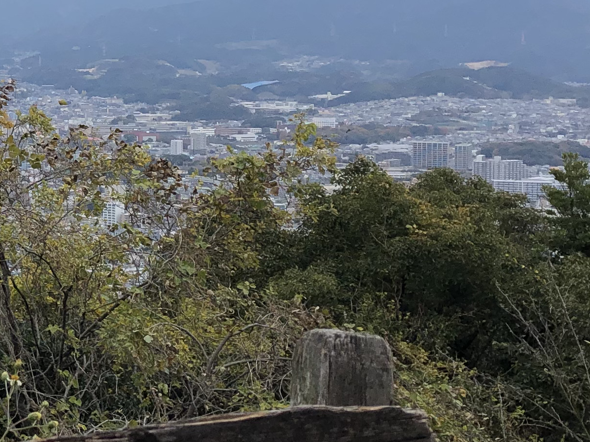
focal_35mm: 93
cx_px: -122
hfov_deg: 19.8
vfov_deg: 15.8
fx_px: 1585
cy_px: 94
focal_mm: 4
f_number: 1.8
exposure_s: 1/827
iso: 20
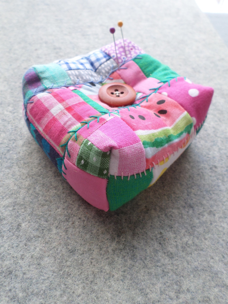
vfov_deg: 69.4
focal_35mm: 25
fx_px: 220
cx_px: 114
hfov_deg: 54.9
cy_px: 152
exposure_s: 1/45
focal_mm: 4.5
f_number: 2.5
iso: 80
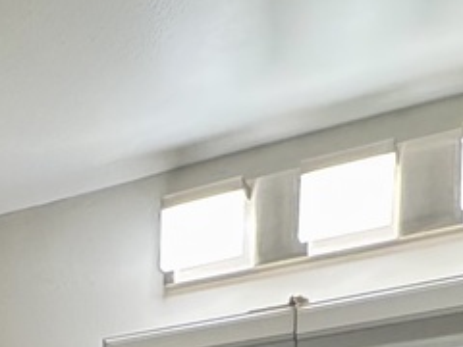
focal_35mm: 84
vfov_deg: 13.7
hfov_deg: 19.8
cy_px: 777
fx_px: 1124
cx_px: -255
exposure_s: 1/120
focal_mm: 2.22
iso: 250
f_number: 2.2
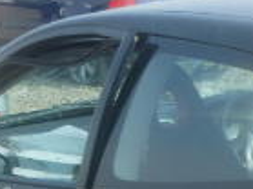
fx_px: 1548
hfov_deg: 9.1
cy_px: 356
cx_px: 368
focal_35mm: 212
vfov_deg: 6.8
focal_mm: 8.3
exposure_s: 1/320
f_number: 4.9
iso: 125
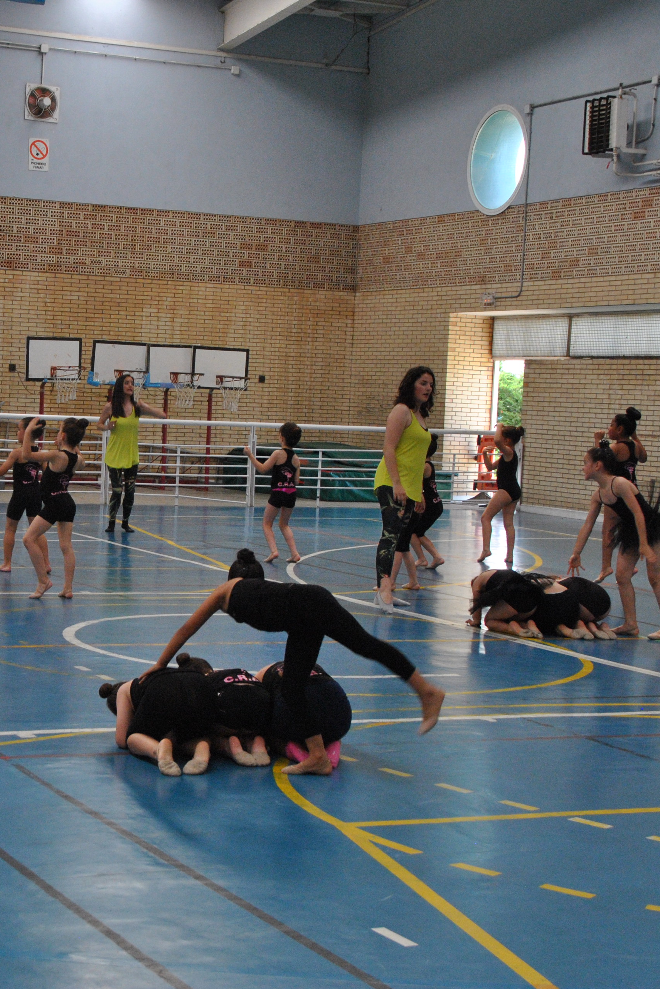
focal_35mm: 77
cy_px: 496
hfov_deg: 17.6
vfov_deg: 26.3
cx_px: 180
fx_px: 2117
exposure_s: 1/160
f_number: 6.3
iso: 800
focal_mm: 34
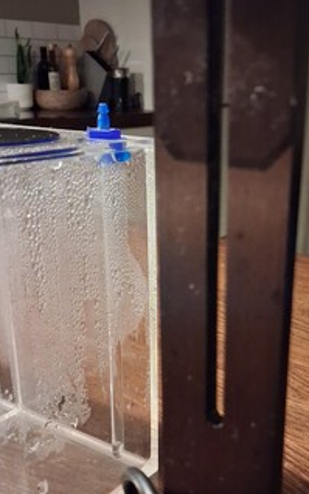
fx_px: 606
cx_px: 212
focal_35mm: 45
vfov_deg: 44.1
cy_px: 298
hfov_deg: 28.4
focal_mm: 4
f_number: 1.8
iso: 1250
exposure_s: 1/17
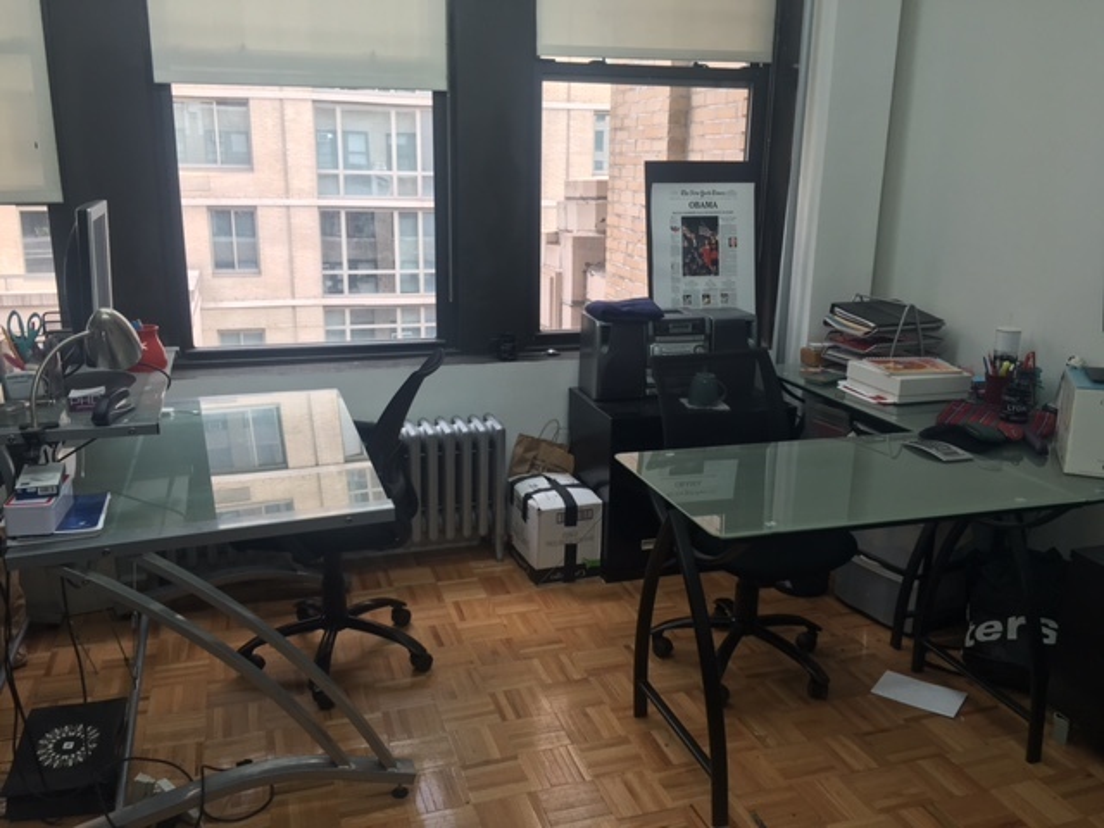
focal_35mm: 29
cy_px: 414
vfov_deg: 48.2
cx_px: 552
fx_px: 925
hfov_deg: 61.7
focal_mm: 4.15
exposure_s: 1/40
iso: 32
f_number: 2.2
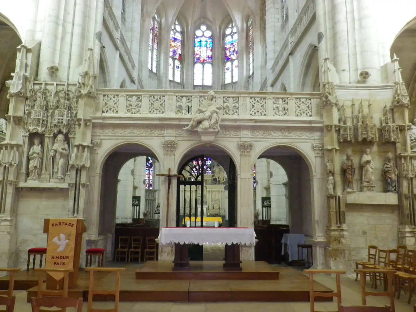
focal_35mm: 28
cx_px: 208
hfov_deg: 63.4
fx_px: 336
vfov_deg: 49.7
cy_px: 156
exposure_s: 1/50
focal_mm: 5
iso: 250
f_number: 3.2
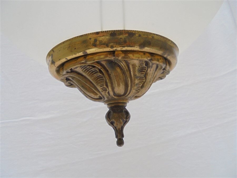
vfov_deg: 53.1
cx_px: 118
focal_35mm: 26
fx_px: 178
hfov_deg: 67.3
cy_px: 89
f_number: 3.5
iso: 100
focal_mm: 4.6
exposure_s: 1/30
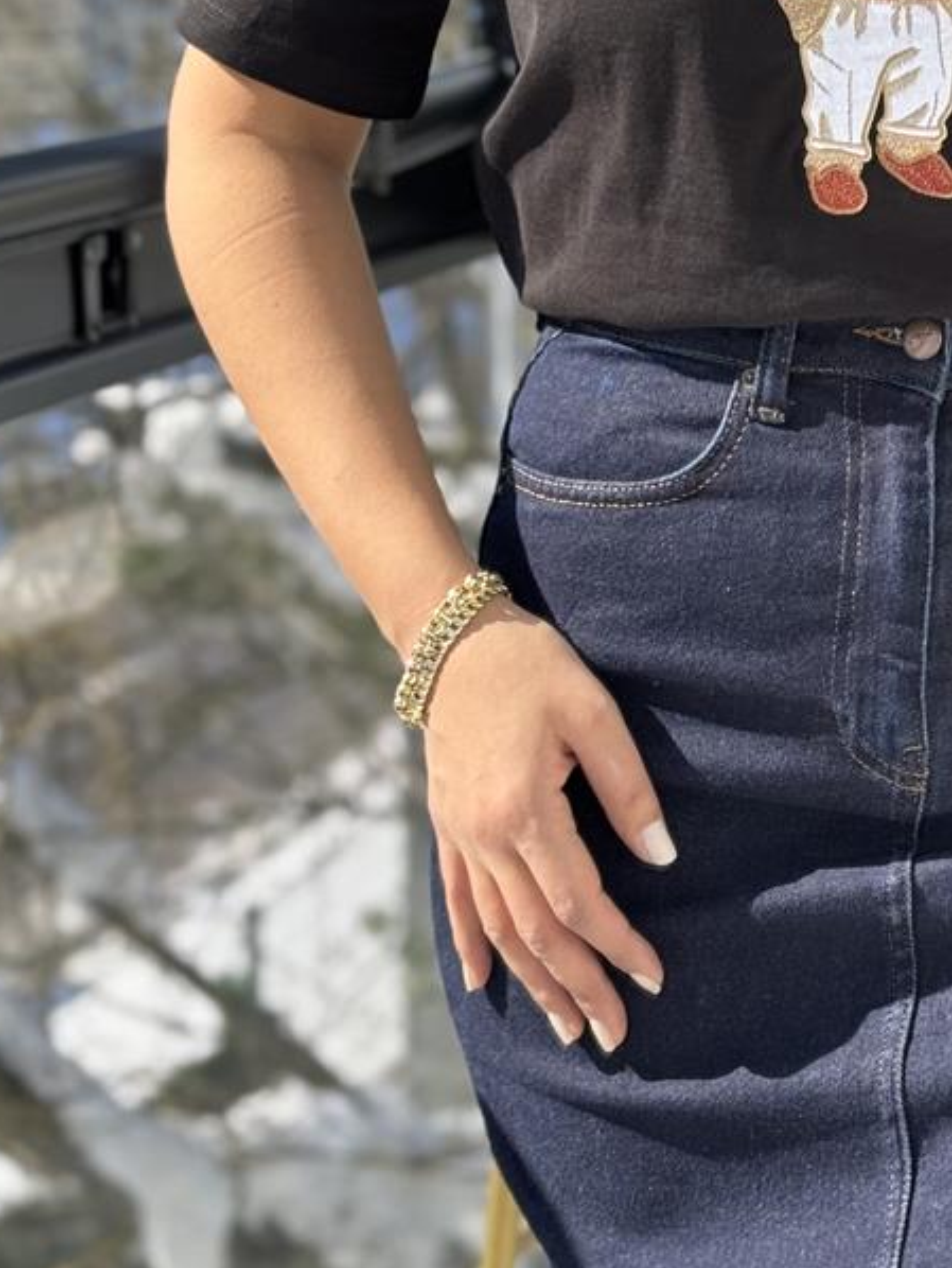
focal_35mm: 107
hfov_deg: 13.7
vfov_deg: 18.0
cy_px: 73
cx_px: 895
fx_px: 3921
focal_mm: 6.76
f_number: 1.78
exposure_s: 1/544
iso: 64
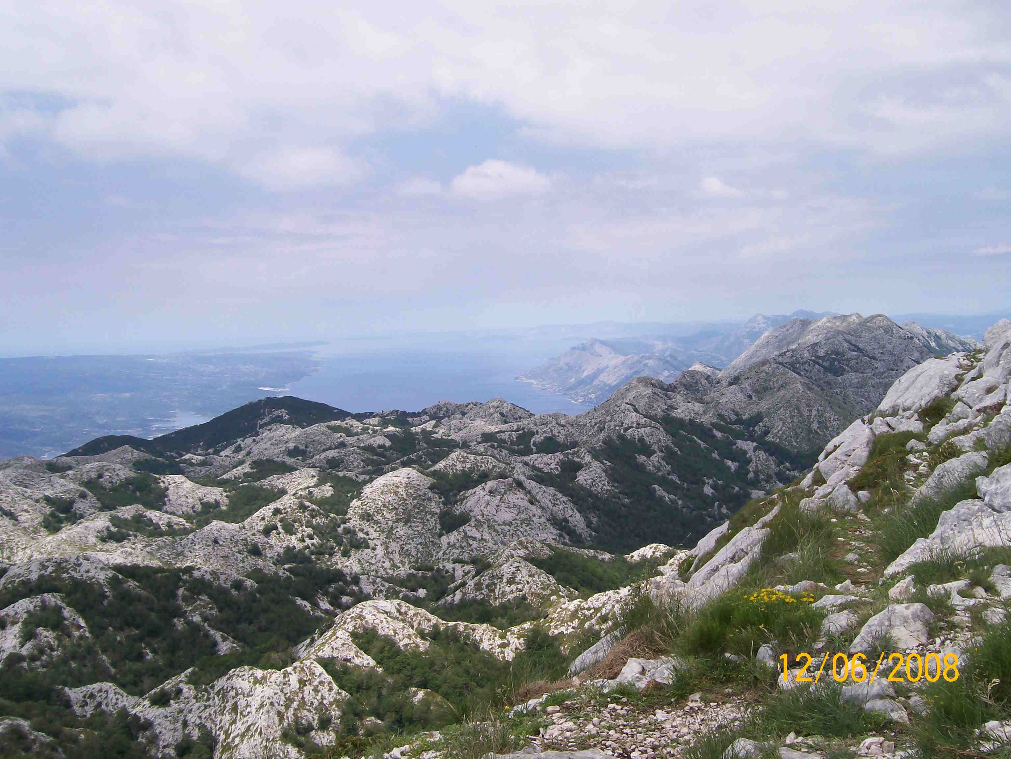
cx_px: 506
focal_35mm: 36
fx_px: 1051
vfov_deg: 39.7
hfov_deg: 51.4
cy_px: 380
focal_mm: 6
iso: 80
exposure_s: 1/726
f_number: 4.8
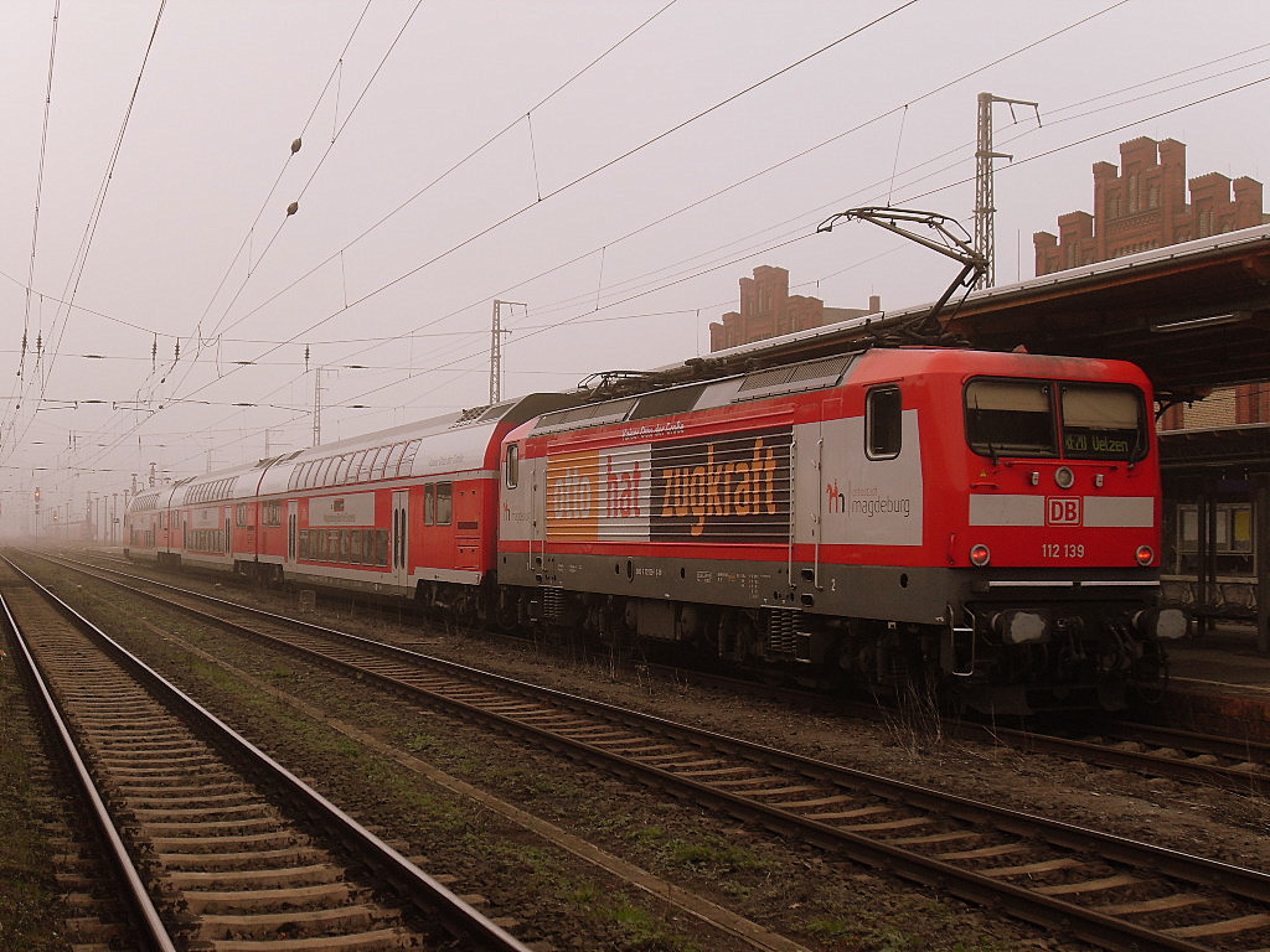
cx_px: 635
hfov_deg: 38.2
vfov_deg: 29.1
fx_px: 1834
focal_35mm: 50
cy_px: 476
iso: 100
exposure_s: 1/90
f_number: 3.4
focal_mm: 8.4
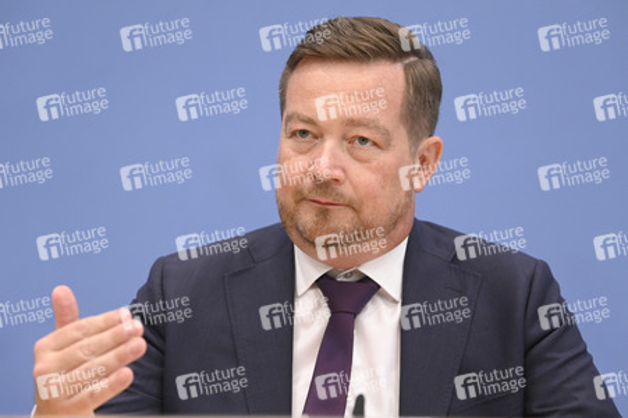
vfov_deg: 11.8
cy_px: 209
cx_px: 314
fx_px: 2022
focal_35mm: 116
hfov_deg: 17.7
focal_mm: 116
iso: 3200
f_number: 3.5
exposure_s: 1/1000
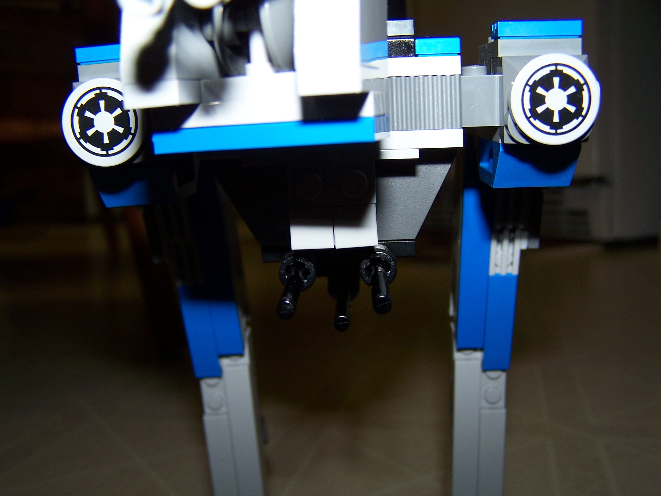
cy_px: 248
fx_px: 726
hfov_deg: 49.0
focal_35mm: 38
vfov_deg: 37.7
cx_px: 330
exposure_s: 1/60
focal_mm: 6.3
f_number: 2.8
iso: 80
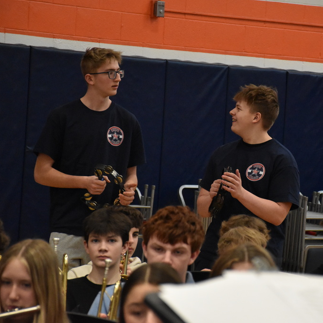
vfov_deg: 8.7
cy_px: 162
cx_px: 222
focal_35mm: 202
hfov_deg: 8.7
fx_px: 2129
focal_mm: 105
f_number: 5.6
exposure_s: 1/400
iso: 5000
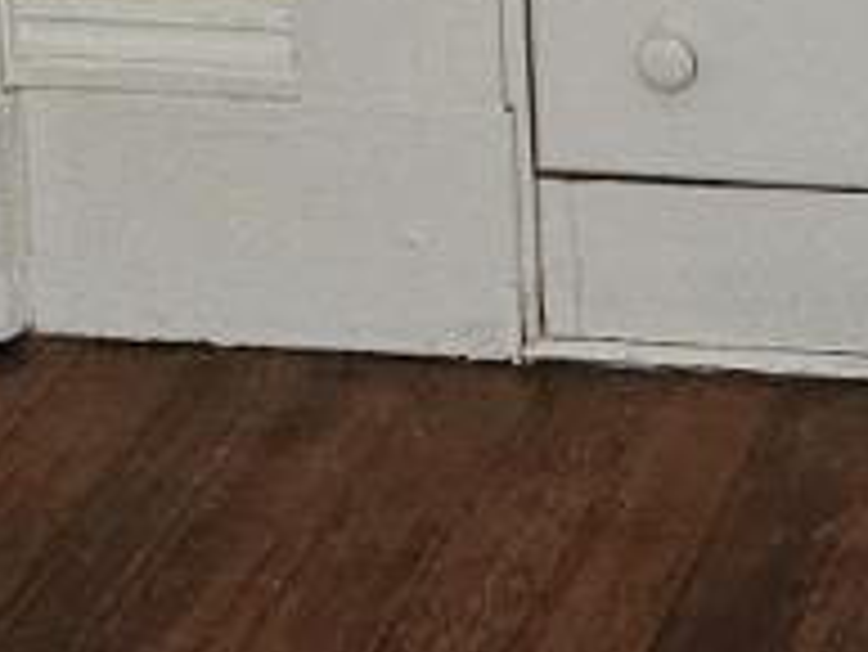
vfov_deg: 7.4
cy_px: -1243
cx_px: 1192
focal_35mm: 179
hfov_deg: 10.7
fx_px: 4491
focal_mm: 5.4
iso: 125
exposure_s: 1/120
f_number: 1.8
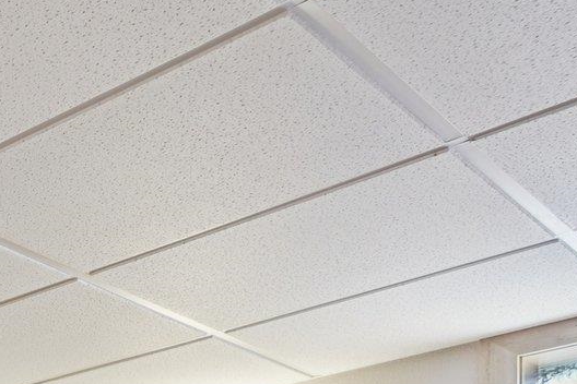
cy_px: 739
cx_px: -528
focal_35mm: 62
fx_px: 994
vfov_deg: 17.0
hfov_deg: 20.1
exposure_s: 1/2
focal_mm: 16
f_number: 8
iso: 400
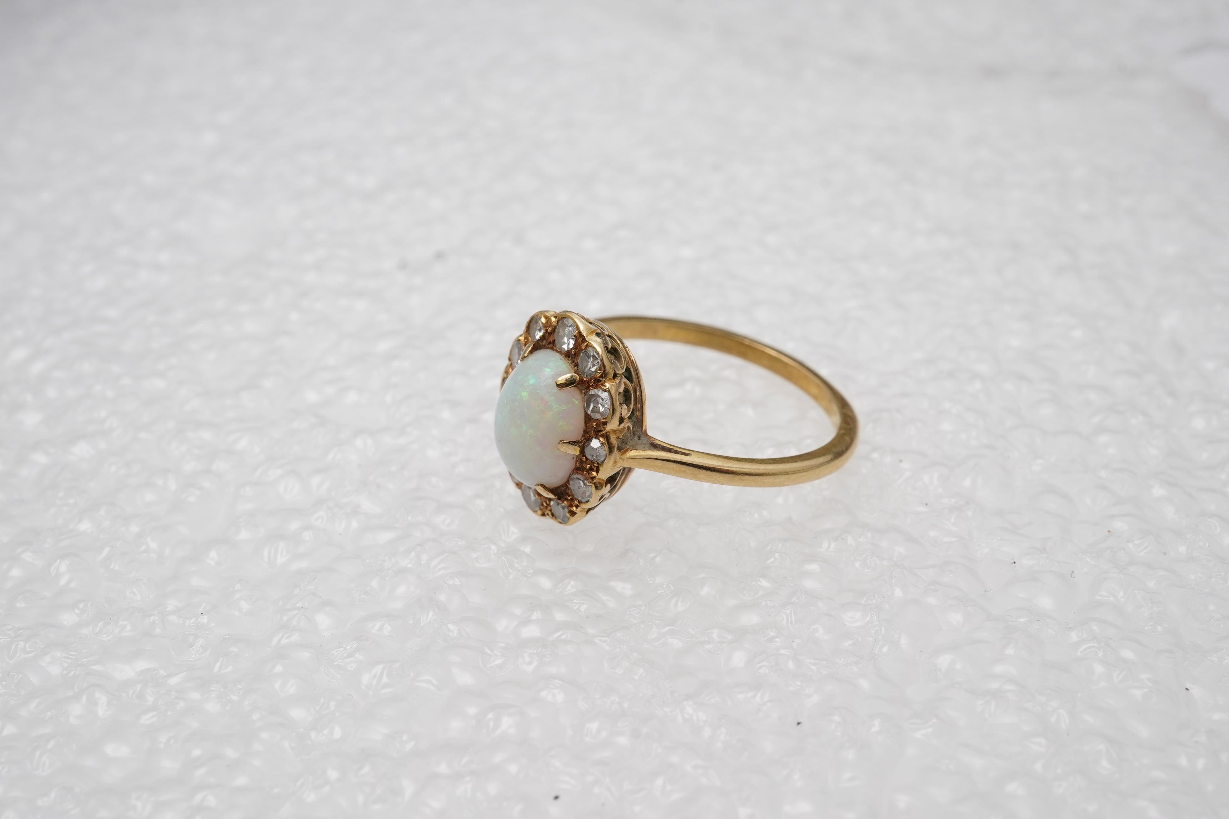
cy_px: 410
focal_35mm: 45
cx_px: 614
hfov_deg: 43.6
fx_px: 1536
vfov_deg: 29.9
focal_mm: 30
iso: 400
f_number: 22
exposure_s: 1/125
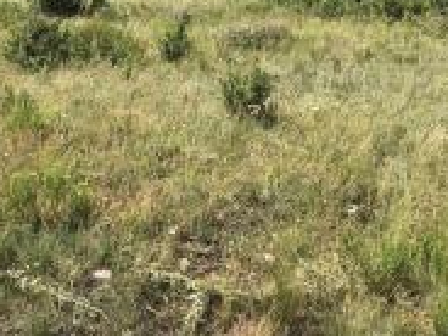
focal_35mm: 61
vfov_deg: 23.2
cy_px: 15
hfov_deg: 31.3
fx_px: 789
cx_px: 129
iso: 20
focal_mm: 3.99
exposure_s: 1/1130
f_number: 1.8
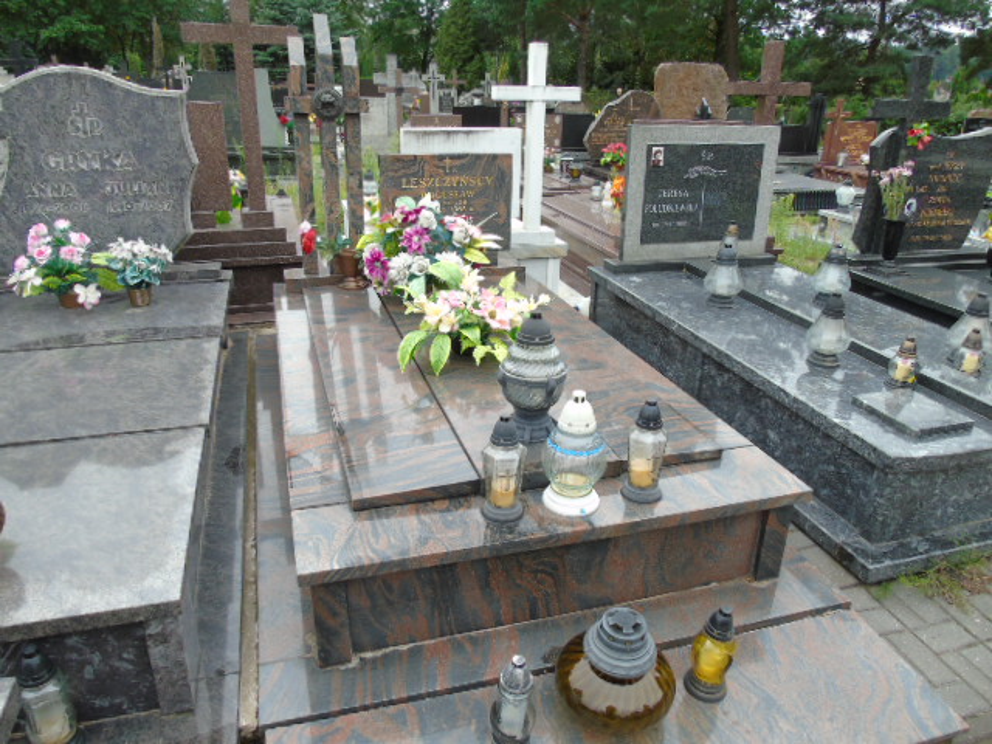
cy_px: 372
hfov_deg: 69.4
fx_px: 716
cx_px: 496
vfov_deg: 54.9
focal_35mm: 25
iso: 80
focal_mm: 4.4
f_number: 3.4
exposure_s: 1/160
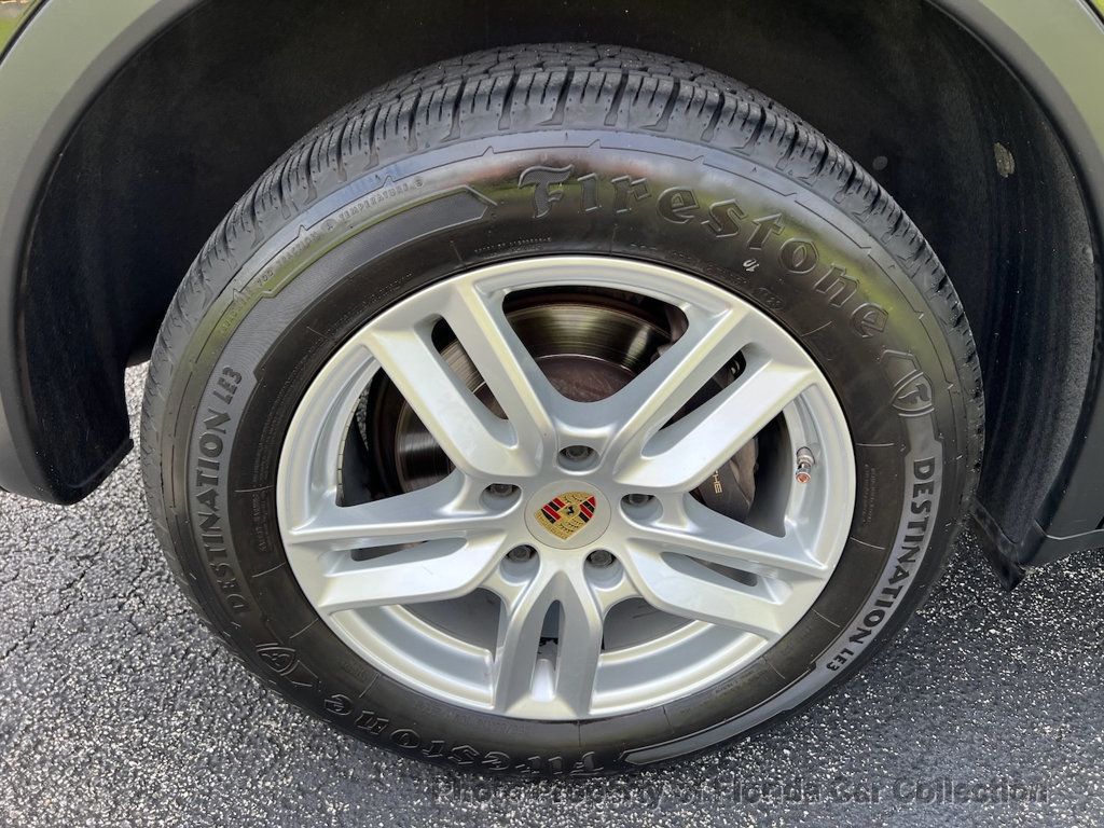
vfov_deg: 53.1
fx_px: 829
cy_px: 414
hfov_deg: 67.3
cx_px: 552
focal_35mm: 26
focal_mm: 5.7
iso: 50
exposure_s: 1/458
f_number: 1.5
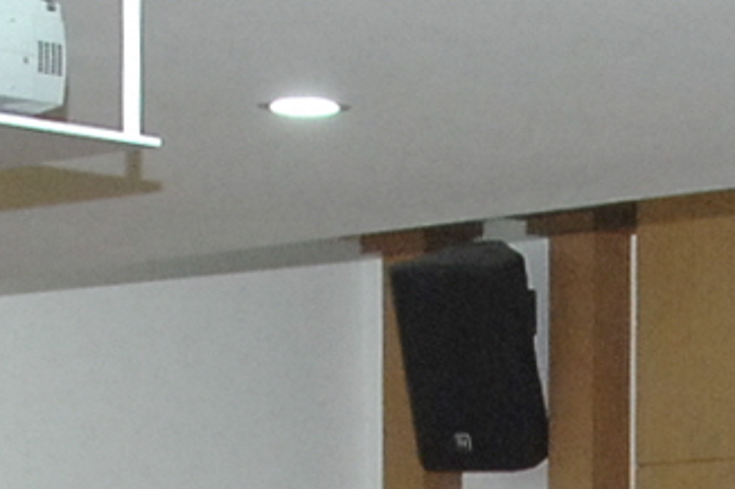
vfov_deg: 5.9
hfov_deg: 9.4
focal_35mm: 217
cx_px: 744
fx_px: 4428
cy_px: 1444
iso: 800
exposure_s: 1/60
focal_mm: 22
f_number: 6.7
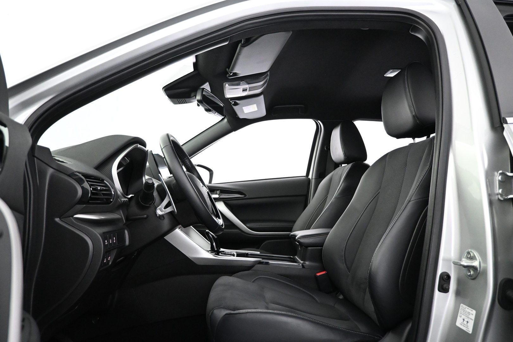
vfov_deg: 53.1
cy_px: 171
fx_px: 342
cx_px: 256
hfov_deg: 73.7
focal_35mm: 24
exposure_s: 1/60
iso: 3600
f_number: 3.5
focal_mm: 16
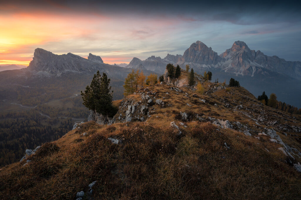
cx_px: 150
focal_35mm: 14
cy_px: 100
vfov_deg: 81.1
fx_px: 117
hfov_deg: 104.3
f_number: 9
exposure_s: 1/2
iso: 100
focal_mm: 14
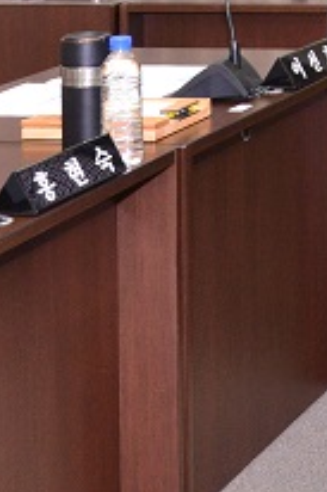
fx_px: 1856
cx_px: 956
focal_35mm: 136
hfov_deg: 8.5
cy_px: -180
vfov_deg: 14.4
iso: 2000
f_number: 8
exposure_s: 1/60
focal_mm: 31
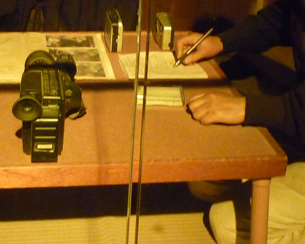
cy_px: -1
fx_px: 623
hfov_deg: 27.3
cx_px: 95
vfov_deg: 21.4
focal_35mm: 69
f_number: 2.8
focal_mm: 5.5
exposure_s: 1/8
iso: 800
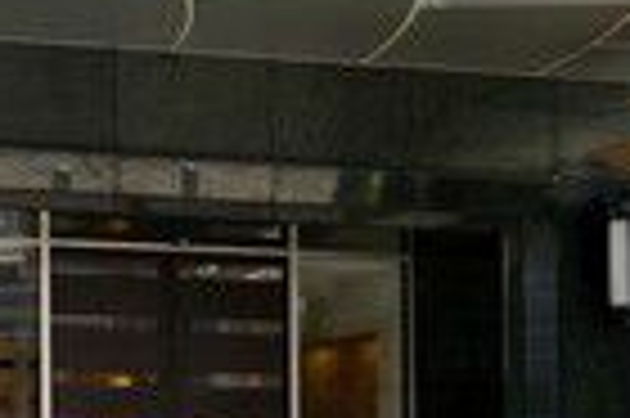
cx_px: 248
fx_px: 1573
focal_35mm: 90
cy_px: 405
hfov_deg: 22.6
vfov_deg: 14.9
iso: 160
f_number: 11
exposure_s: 1/60
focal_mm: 14
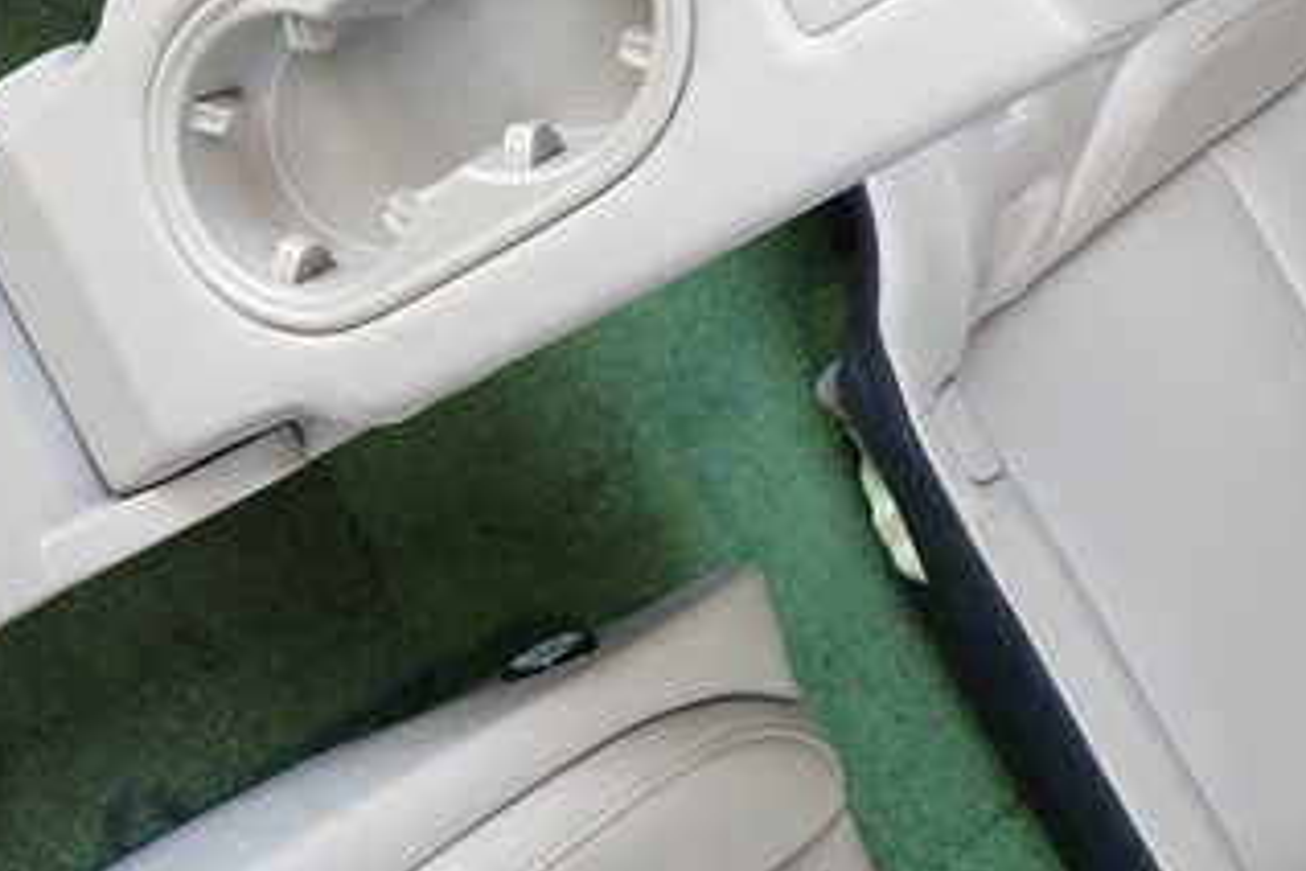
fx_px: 1777
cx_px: 189
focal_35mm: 49
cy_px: 255
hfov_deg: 38.2
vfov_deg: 27.3
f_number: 2
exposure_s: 1/125
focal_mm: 4.5
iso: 200
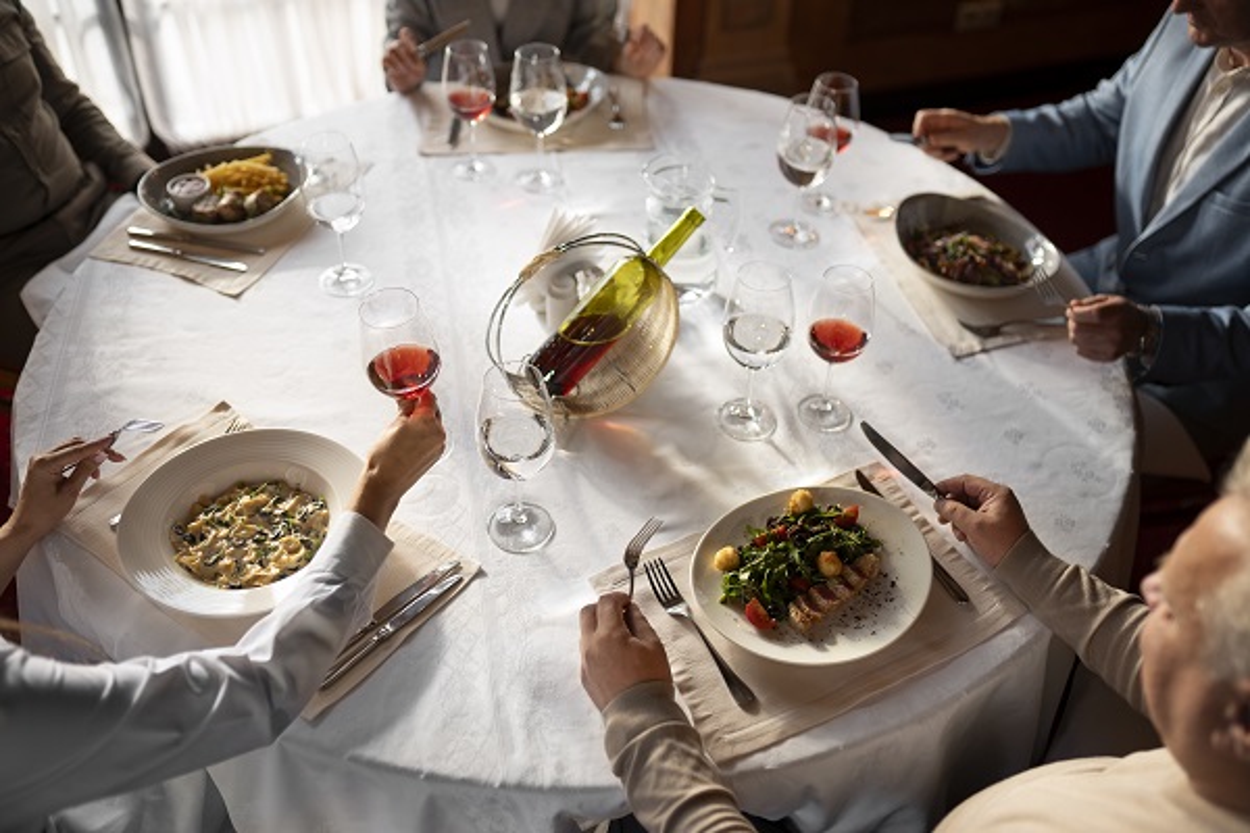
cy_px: 416
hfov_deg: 54.4
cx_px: 625
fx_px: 1215
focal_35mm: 35
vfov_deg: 37.9
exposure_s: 1/800
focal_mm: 35
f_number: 2
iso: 400
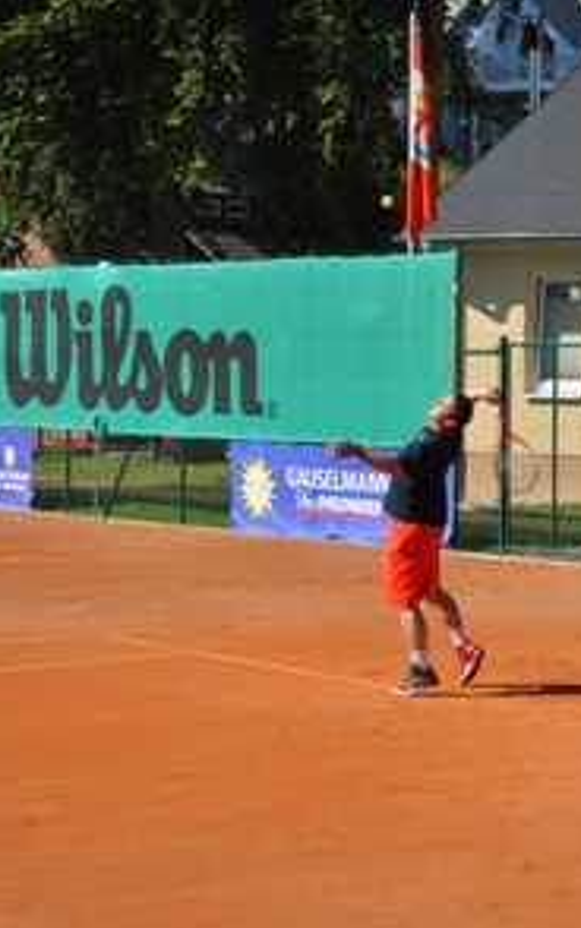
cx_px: 423
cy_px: 464
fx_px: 2652
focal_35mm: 105
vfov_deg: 19.9
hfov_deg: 12.5
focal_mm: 45
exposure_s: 1/1600
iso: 400
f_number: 6.3
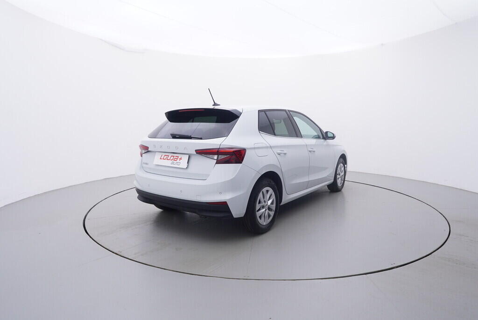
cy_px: 160
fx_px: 299
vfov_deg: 56.2
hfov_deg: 77.3
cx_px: 239
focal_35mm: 22
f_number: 5
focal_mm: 15
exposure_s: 1/80
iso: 200
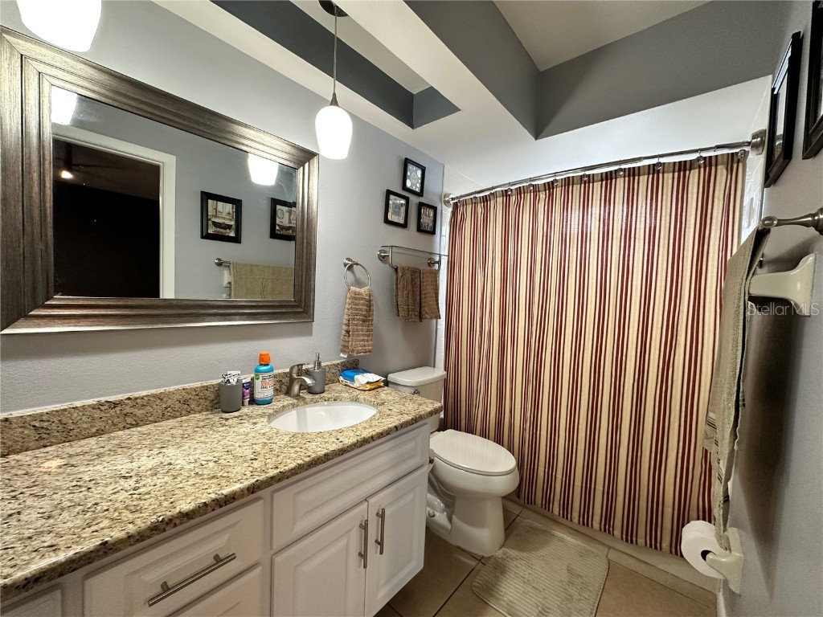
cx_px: 412
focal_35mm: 14
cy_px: 308
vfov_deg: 85.7
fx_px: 333
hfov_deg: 102.1
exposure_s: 1/60
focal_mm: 2.22
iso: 160
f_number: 2.2
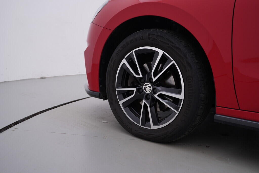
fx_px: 259
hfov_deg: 53.1
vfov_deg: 36.9
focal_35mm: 36
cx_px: 130
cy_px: 86
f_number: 4
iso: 125
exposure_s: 1/80
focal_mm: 24
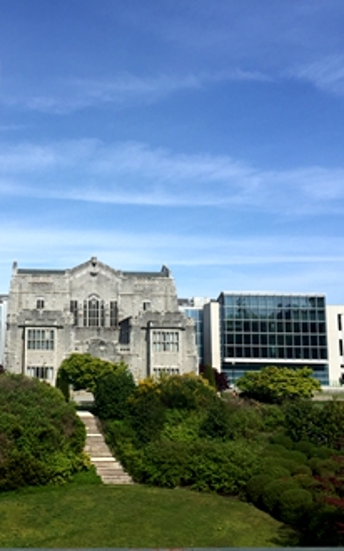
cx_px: 85
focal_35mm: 42
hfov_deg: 30.0
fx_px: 631
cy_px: 272
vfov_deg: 47.2
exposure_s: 1/2326
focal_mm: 4.15
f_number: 2.2
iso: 32
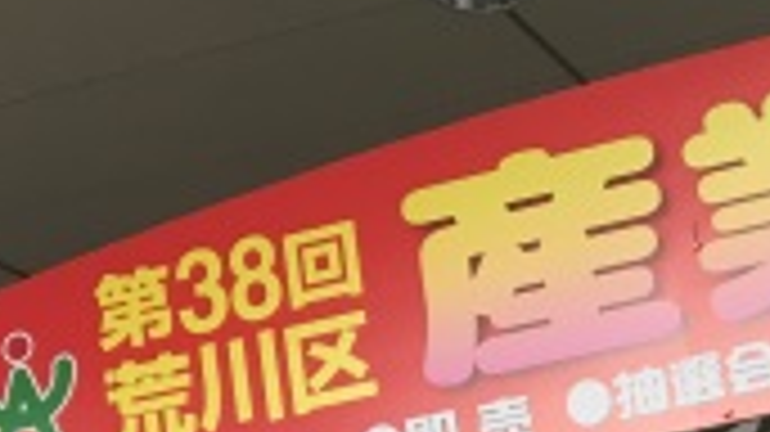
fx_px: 2265
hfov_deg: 17.6
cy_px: 796
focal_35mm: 111
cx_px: 1099
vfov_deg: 10.2
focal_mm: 4.15
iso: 25
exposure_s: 1/40
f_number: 2.2
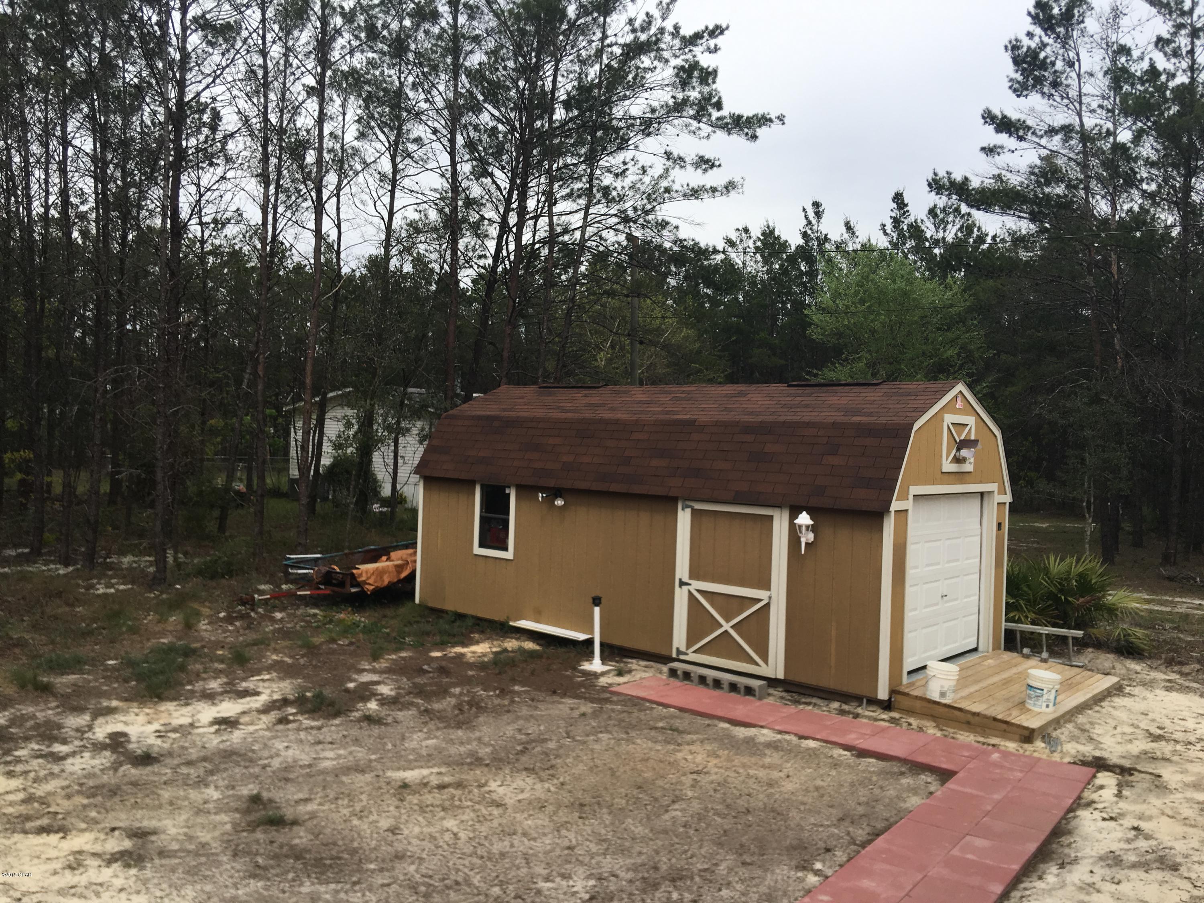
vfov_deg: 48.2
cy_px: 452
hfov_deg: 61.7
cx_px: 602
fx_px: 1009
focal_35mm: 29
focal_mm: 4.15
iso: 25
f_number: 2.2
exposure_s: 1/1399
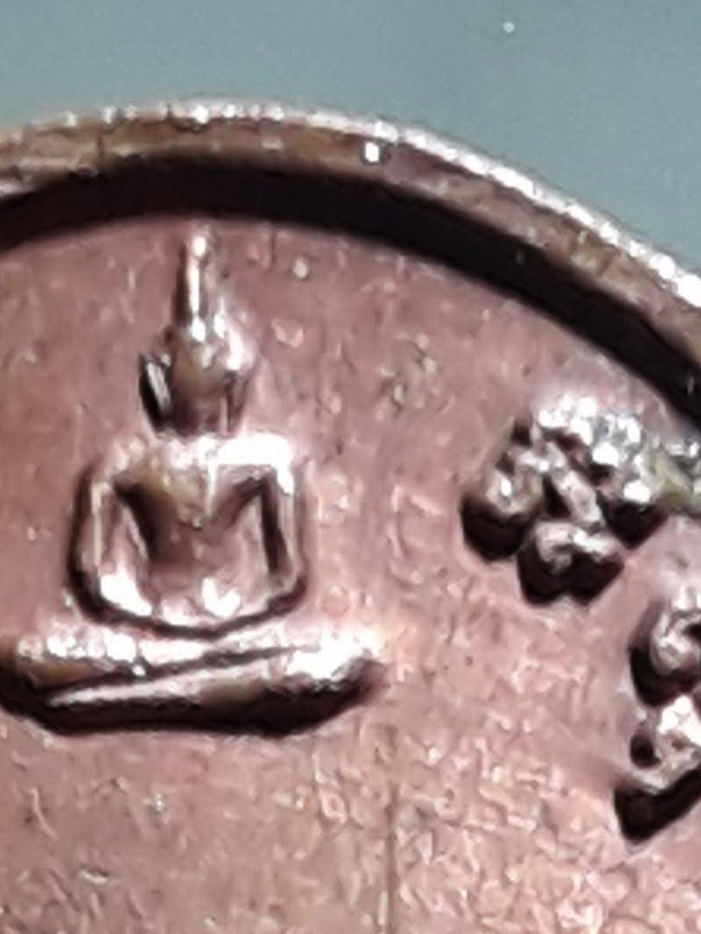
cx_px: 185
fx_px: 2943
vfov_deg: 15.2
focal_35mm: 109
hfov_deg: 13.5
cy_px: 1754
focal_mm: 3.7
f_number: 1.9
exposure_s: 1/131
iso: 40
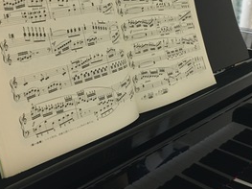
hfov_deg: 36.1
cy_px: 76
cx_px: 149
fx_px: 386
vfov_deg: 27.4
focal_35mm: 53
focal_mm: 4.15
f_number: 2.2
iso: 200
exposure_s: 1/20
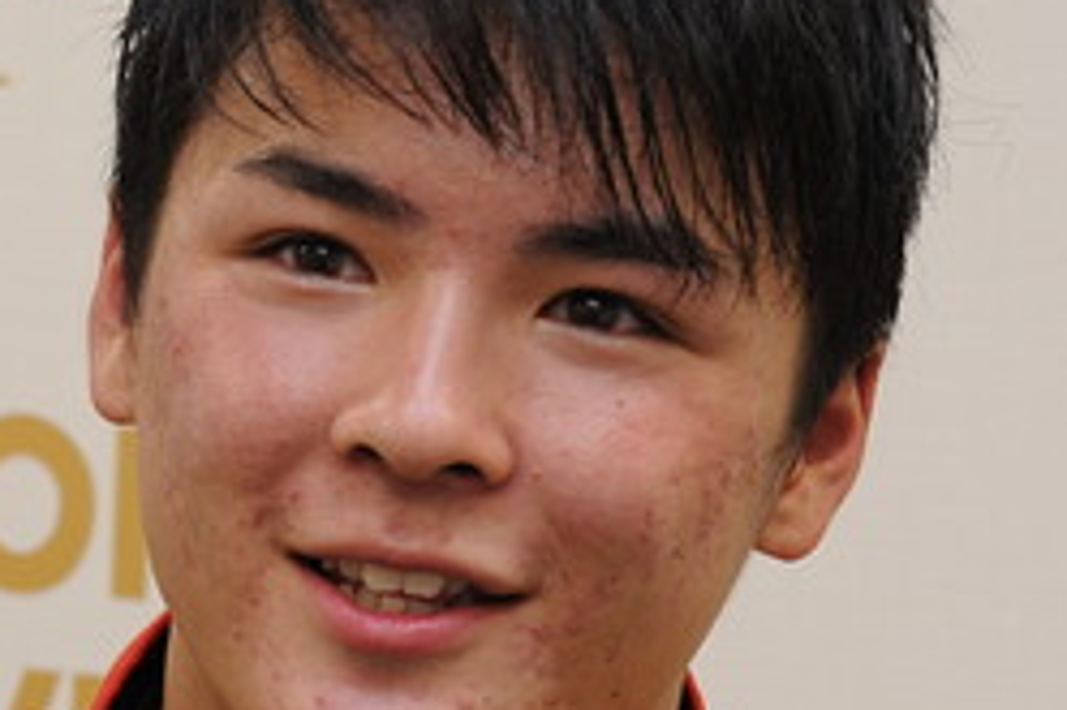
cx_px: 370
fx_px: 4739
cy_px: 628
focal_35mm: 160
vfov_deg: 8.5
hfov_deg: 12.8
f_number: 8
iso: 800
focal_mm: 55
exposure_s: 1/60
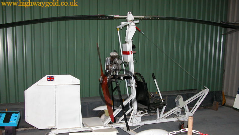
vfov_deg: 30.2
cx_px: 119
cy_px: 89
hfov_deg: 51.6
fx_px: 247
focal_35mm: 39
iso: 200
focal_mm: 8.9
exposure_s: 1/60
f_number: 2.8
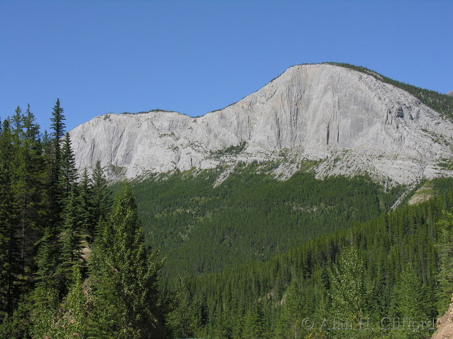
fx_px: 772
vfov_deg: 24.8
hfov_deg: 32.7
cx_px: 226
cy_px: 170
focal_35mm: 59
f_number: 6.3
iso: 50
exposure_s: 1/200
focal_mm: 15
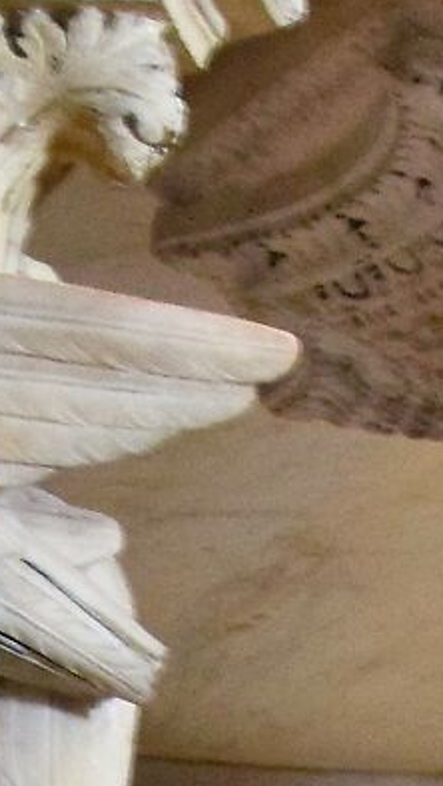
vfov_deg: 7.1
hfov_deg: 4.2
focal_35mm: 287
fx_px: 5986
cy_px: 1845
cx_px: -188
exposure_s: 1/8
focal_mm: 30
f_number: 4.2
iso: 1600
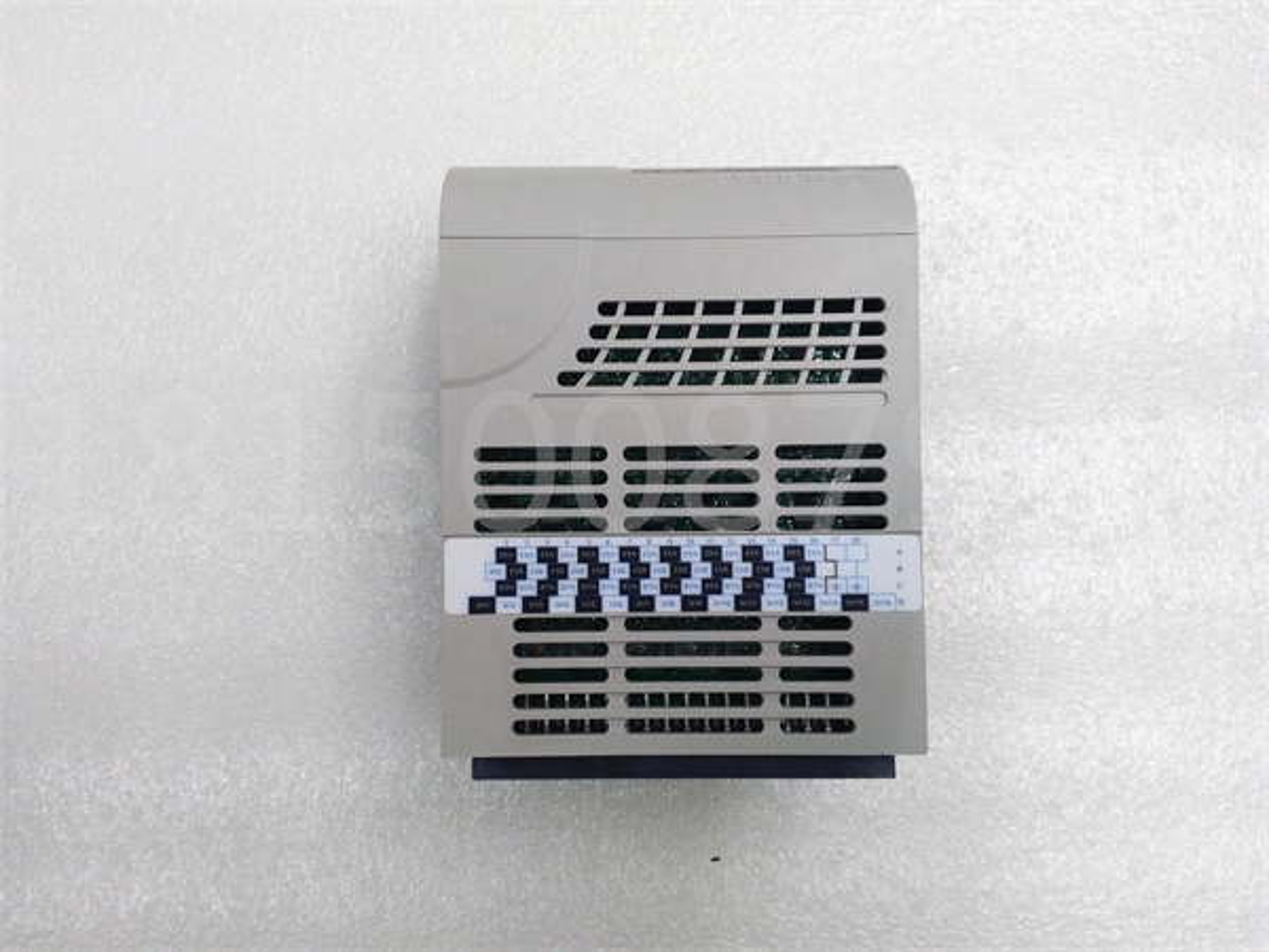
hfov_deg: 65.3
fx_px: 990
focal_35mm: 27
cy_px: 476
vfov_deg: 51.4
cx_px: 634
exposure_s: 1/33
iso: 351
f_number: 2
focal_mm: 3.79
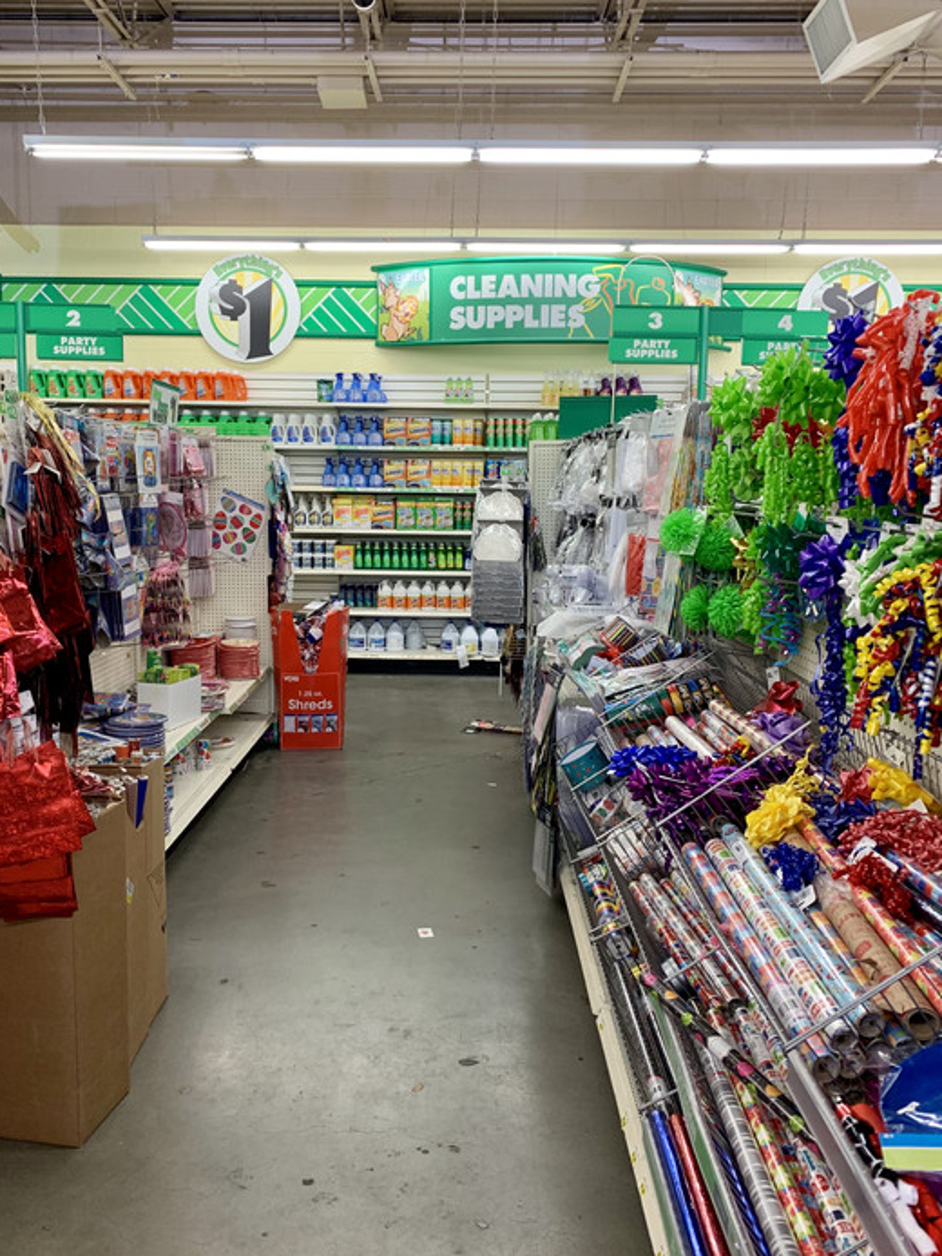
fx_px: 1088
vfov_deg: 59.9
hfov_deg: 46.8
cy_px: 649
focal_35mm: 30
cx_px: 431
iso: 64
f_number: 1.8
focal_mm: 4.25
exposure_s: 1/60
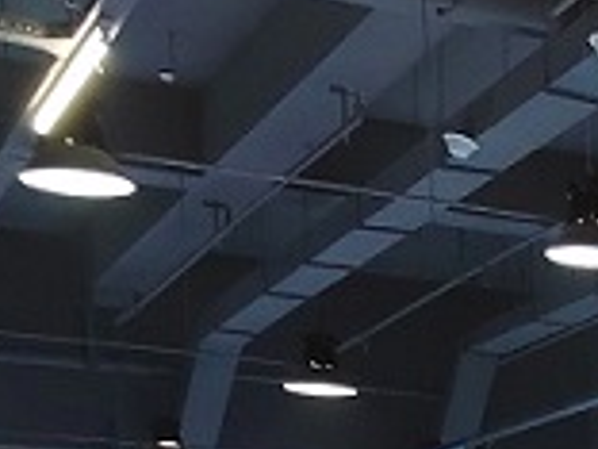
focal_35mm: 118
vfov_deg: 11.3
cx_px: 1142
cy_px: 902
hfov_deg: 14.3
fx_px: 2038
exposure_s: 1/100
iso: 2275
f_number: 1.9
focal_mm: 5.52
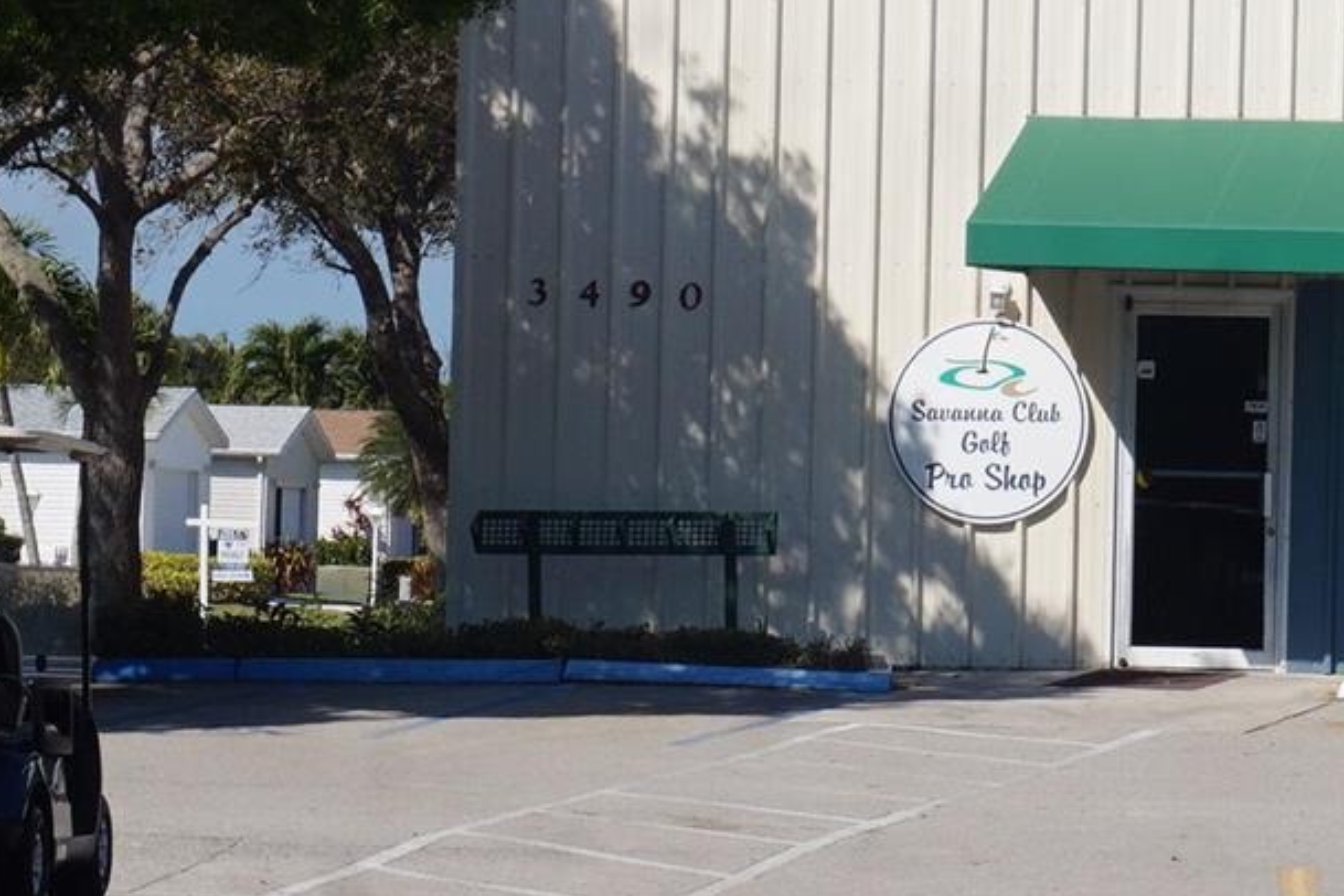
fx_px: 7715
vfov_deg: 6.6
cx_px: 1434
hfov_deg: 9.9
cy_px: 392
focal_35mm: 207
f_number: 14
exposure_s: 1/125
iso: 100
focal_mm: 41
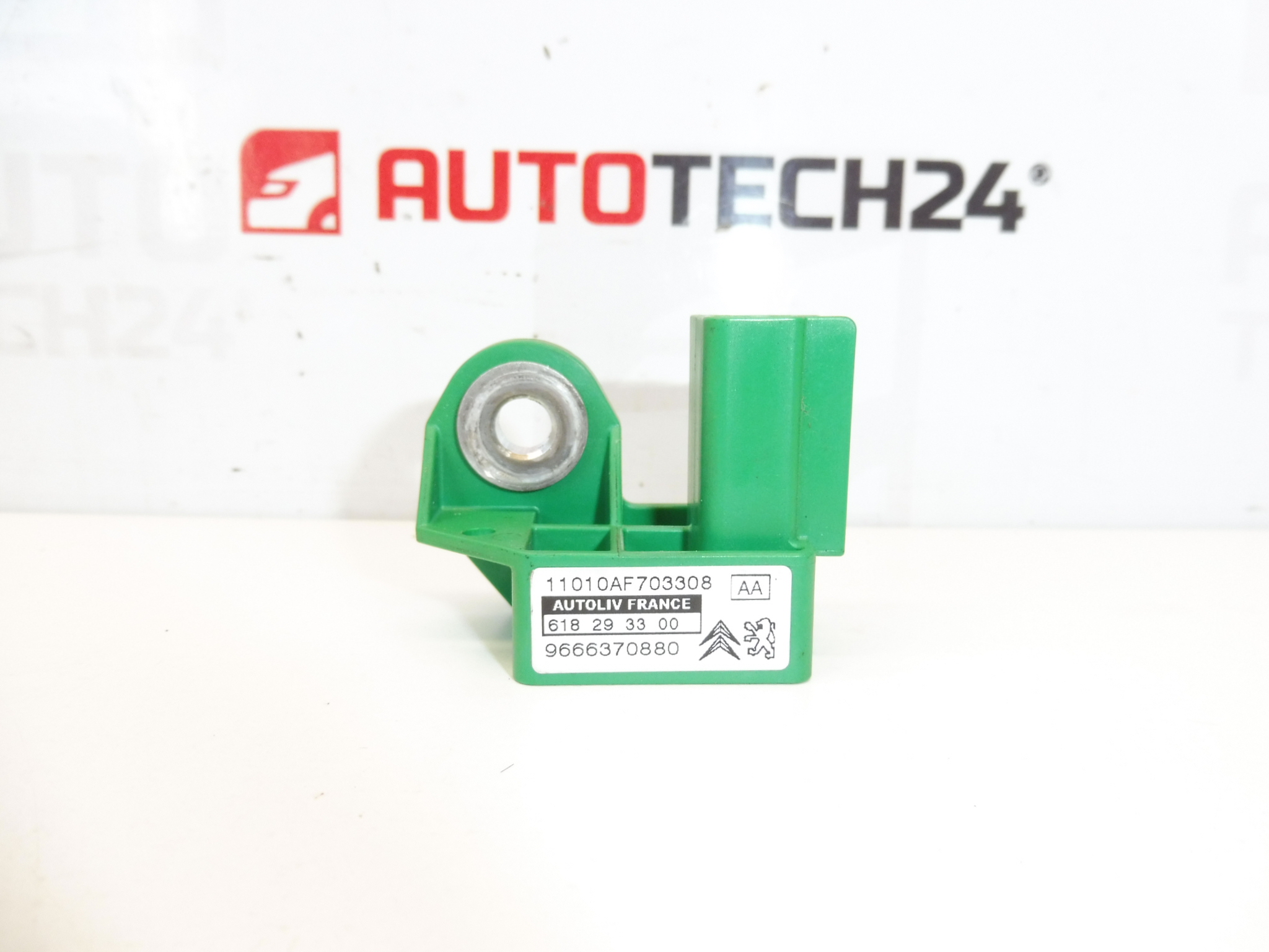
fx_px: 880
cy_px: 476
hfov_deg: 71.6
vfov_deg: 56.8
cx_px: 634
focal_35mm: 24
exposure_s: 1/80
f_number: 3.5
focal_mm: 4.3
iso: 200
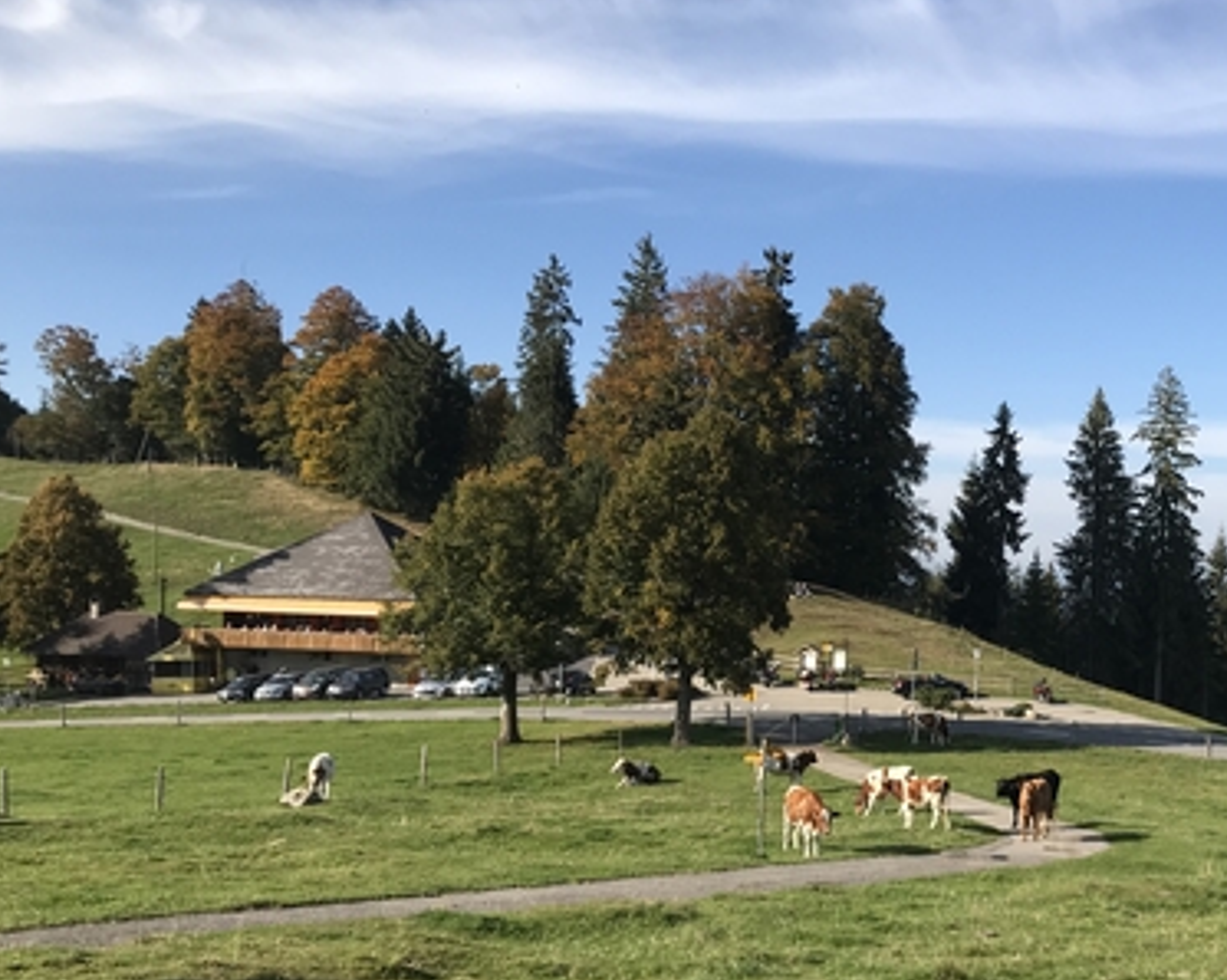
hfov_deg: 40.3
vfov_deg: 34.0
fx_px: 1597
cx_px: 980
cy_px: 605
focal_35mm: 44
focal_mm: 3.99
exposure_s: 1/1742
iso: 20
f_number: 1.8
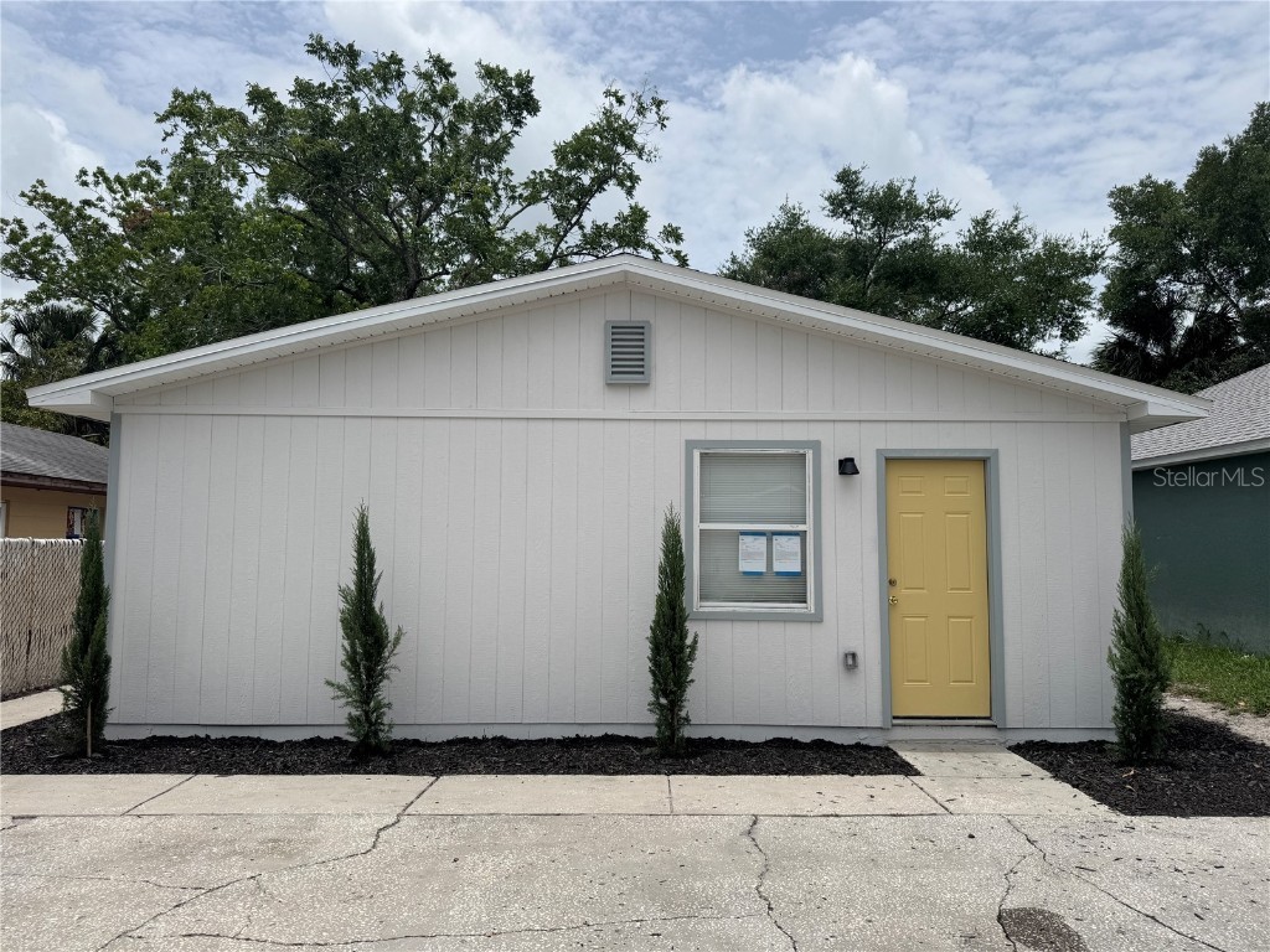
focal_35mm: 24
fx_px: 881
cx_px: 635
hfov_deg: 71.6
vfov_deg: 56.8
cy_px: 476
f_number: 1.78
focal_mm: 6.76
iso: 80
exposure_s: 1/10417
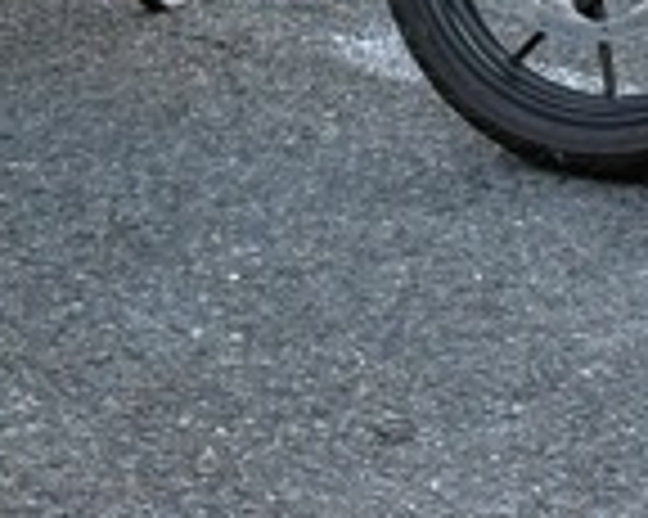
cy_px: -176
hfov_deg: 9.6
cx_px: -220
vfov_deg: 7.7
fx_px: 3795
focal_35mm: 198
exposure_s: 1/231
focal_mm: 5.96
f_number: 1.6
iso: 50
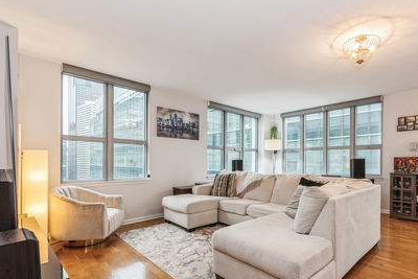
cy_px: 163
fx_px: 209
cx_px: 236
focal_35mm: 18
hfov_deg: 89.5
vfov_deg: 67.0
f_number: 11
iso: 320
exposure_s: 1/6
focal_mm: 15
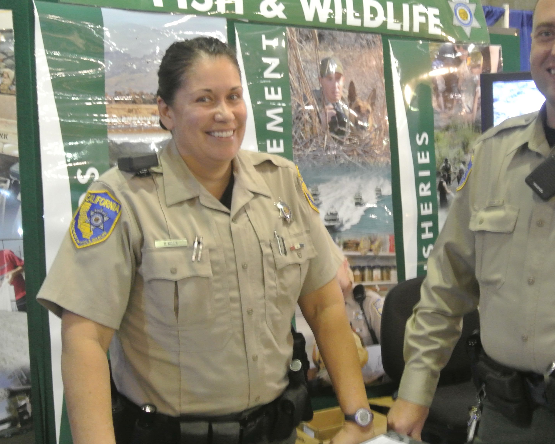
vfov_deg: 28.6
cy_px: 221
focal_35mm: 53
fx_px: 871
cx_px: 353
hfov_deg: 35.1
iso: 800
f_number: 4.2
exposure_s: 1/20
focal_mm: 15.7
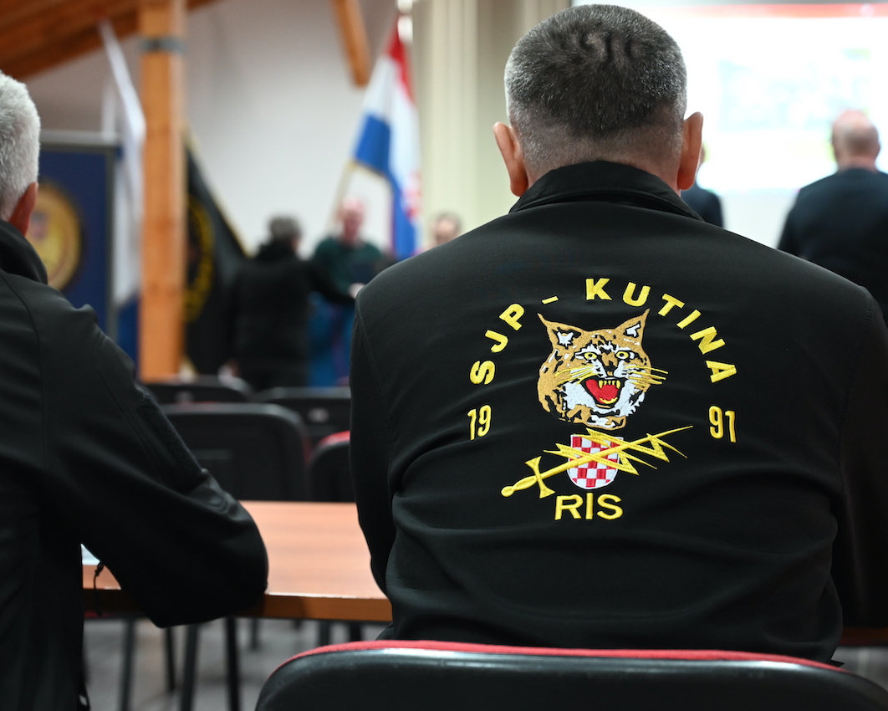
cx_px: 461
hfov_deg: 27.5
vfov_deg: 22.2
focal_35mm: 69
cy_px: 356
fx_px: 1814
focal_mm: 61
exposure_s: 1/60
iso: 2500
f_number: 4
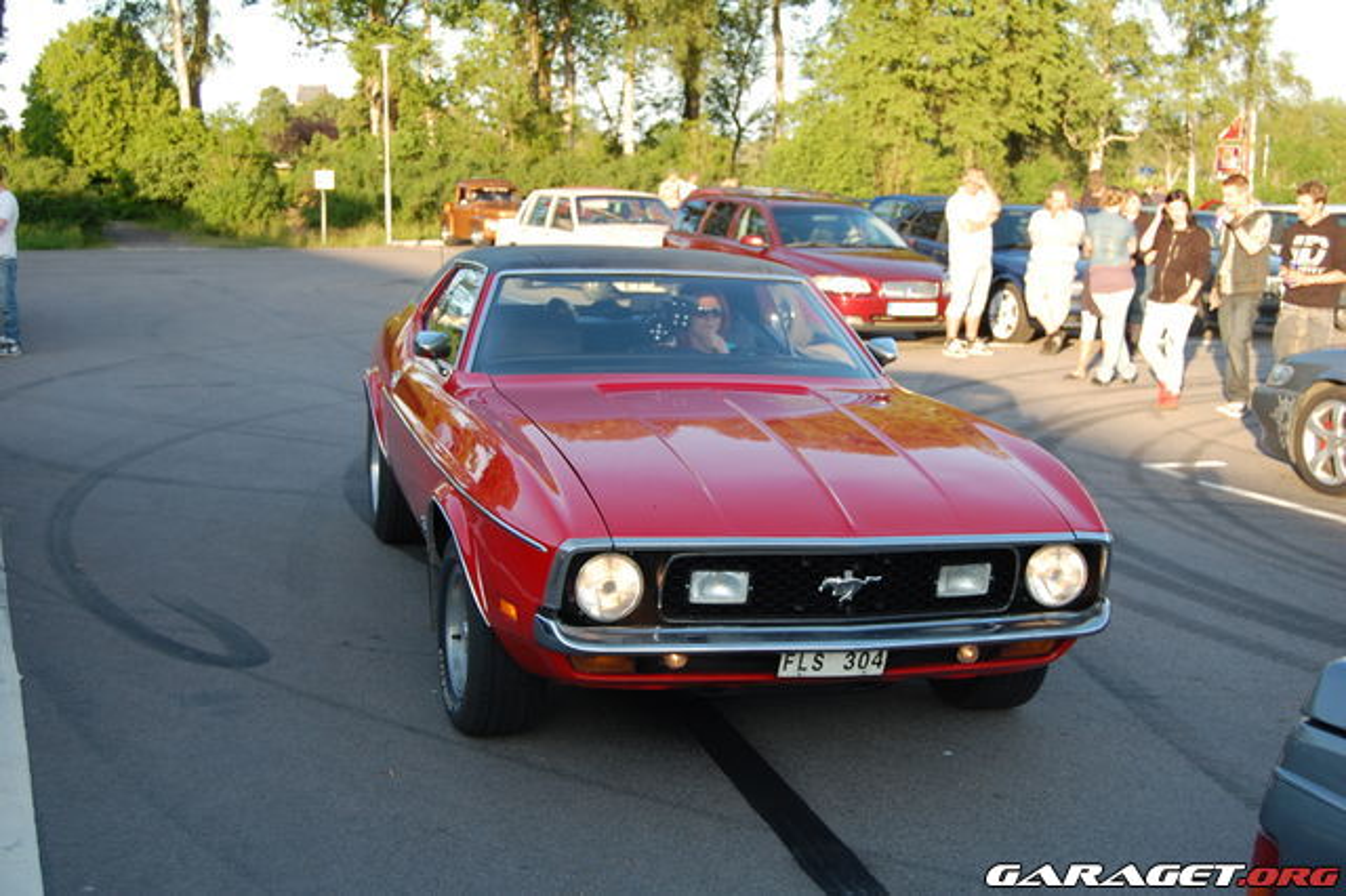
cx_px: 673
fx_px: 1794
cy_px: 448
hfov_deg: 41.1
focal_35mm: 48
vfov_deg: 28.0
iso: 200
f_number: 6.3
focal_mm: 32
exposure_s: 1/160
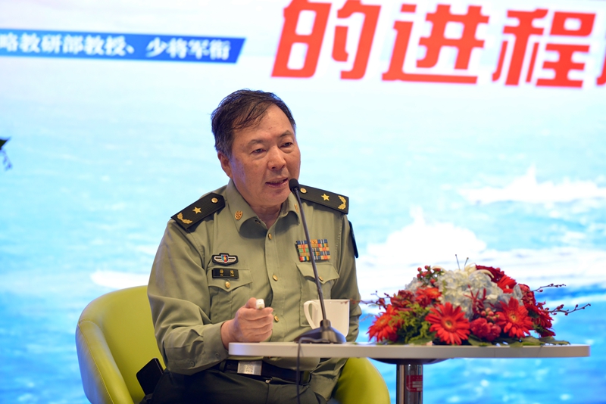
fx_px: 3368
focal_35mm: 200
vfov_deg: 6.9
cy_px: 202
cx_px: 303
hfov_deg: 10.3
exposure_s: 1/125
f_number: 3.5
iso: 1000
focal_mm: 200
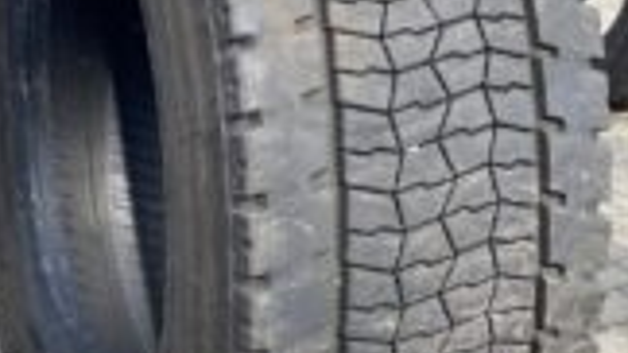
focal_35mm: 75
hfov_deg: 28.2
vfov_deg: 16.1
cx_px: 353
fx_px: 1248
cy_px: 169
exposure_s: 1/702
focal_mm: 4.25
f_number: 1.8
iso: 32
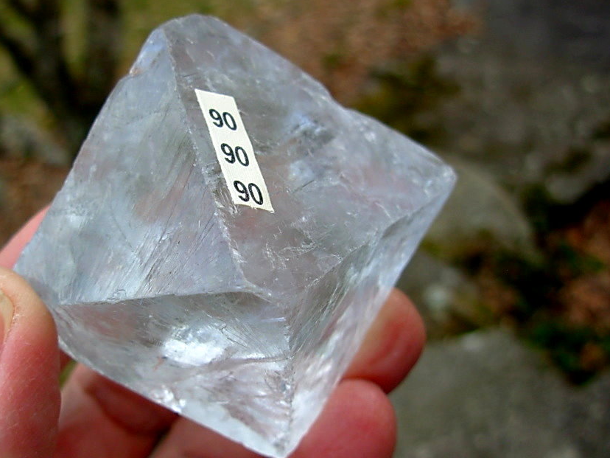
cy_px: 246
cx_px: 267
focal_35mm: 47
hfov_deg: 40.4
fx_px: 828
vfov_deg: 30.9
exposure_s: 1/362
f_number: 2.9
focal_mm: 6.3
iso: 50
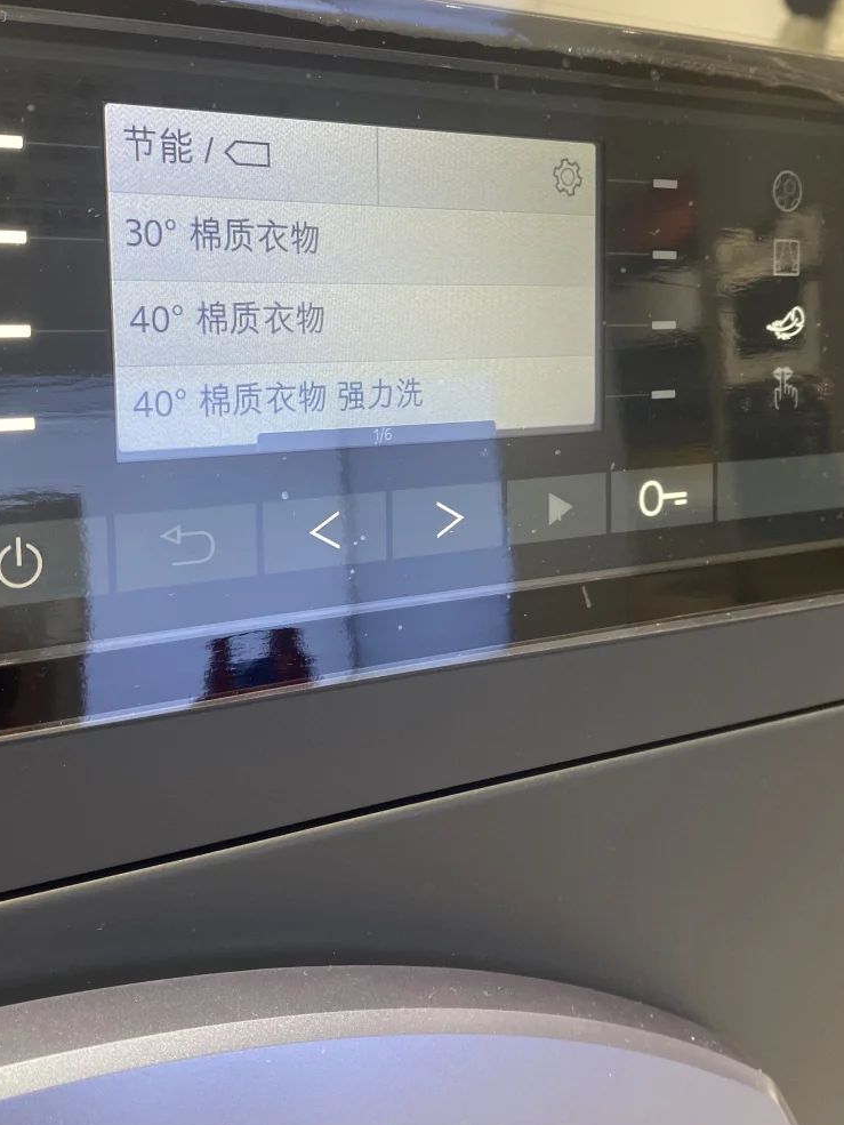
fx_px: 1235
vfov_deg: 48.8
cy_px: 474
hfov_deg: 37.7
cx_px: 392
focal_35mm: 38
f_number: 1.8
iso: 80
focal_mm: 4.25
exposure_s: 1/73
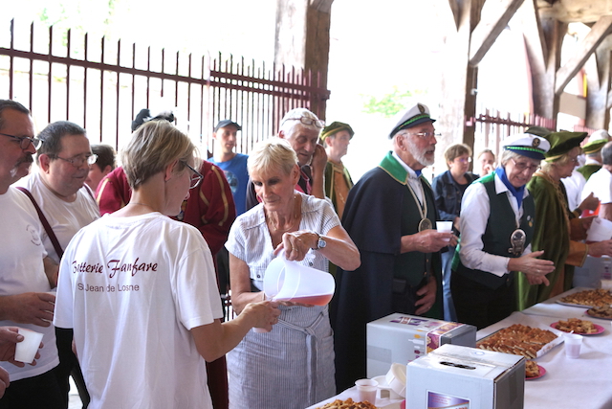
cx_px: 306
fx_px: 612
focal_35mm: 36
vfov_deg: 36.9
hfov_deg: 53.1
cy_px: 204
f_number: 3.5
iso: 400
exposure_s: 1/200
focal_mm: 24
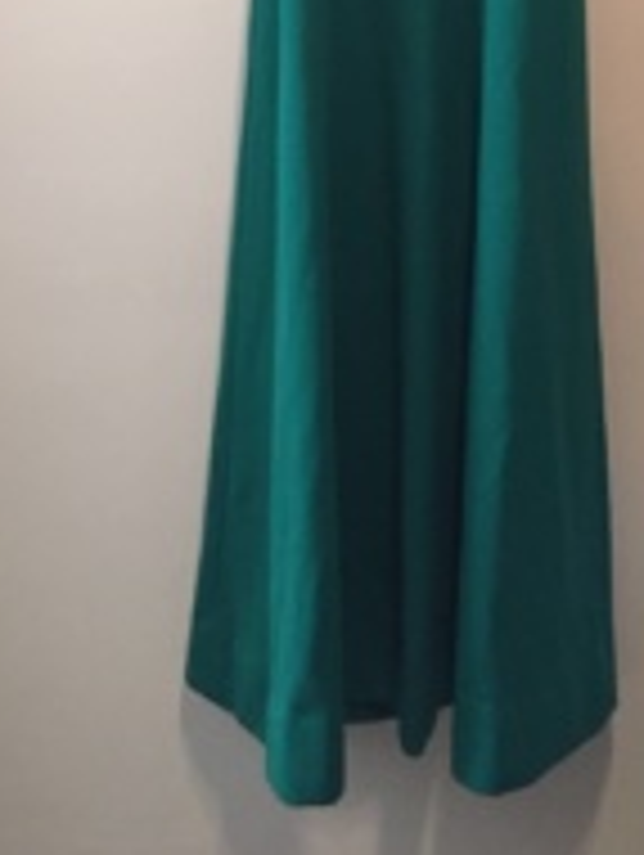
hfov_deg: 24.1
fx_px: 1510
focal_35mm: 61
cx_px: 333
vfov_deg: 29.5
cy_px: -9
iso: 200
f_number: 2.2
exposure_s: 1/30
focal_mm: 4.15
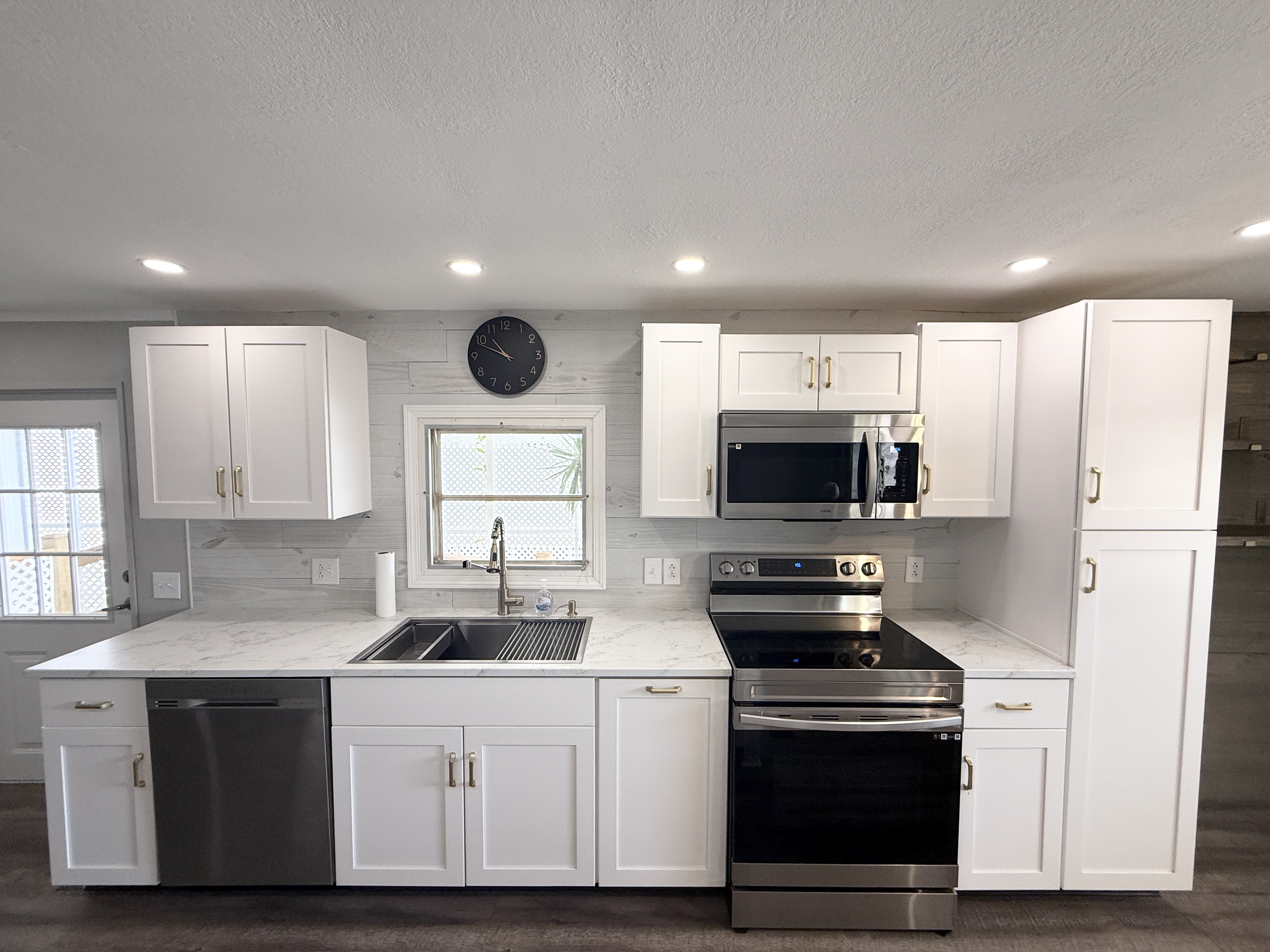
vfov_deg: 85.7
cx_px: 635
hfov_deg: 102.1
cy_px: 476
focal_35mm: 14
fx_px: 514
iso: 160
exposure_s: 1/120
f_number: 2.2
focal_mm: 2.22
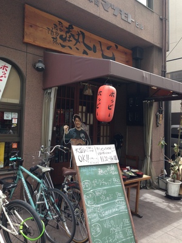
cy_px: 122
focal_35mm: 33
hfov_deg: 42.9
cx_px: 91
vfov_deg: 55.4
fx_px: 231
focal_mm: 4.12
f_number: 2.4
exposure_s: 1/288
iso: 50
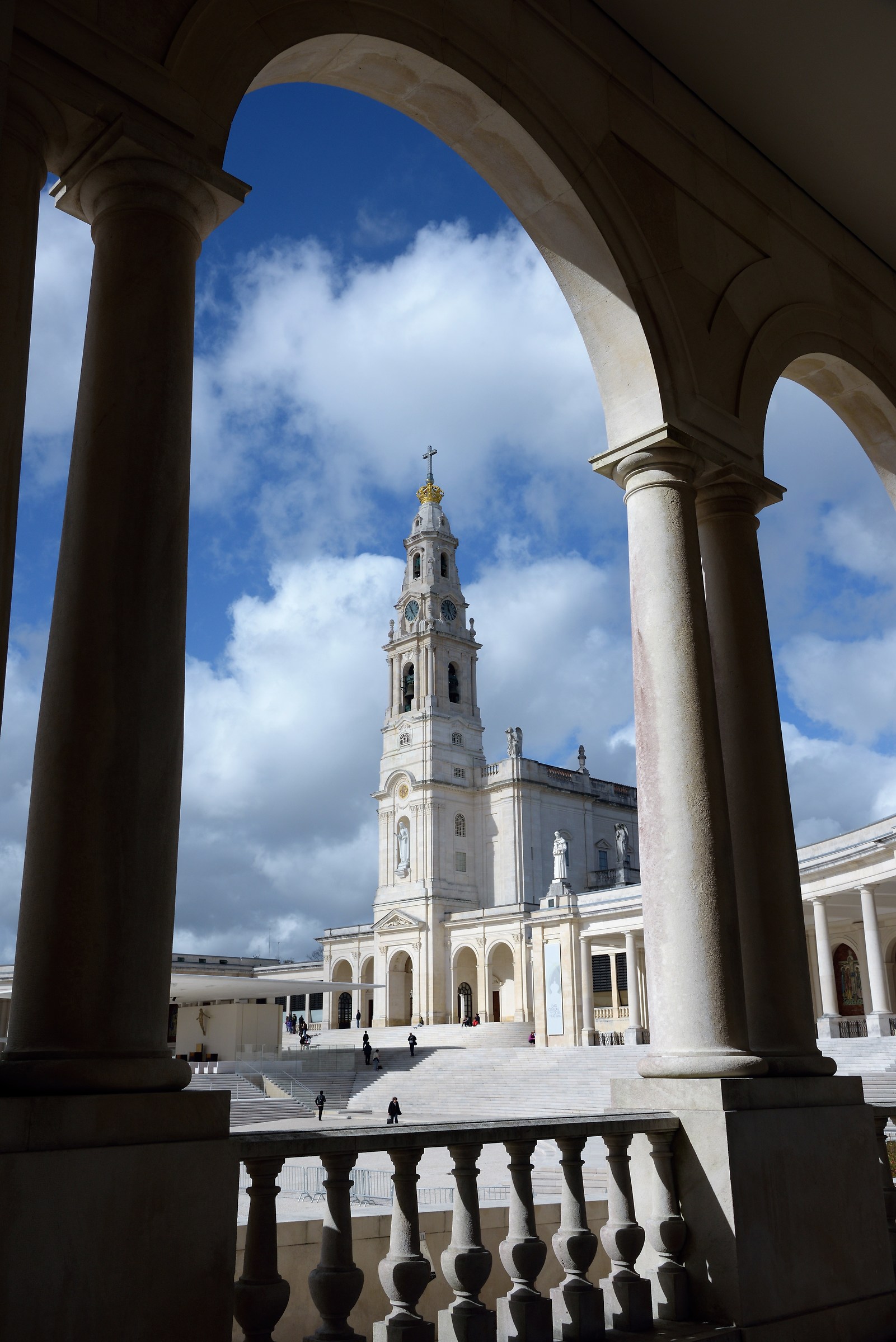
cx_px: 448
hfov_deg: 41.1
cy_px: 671
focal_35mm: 32
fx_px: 1194
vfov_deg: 58.7
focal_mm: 32
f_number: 10
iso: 200
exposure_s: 1/640
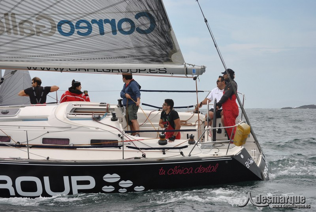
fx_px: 989
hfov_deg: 18.2
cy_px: 106
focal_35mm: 112
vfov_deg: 12.2
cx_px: 158
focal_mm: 75
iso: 100
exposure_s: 1/500
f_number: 5.6
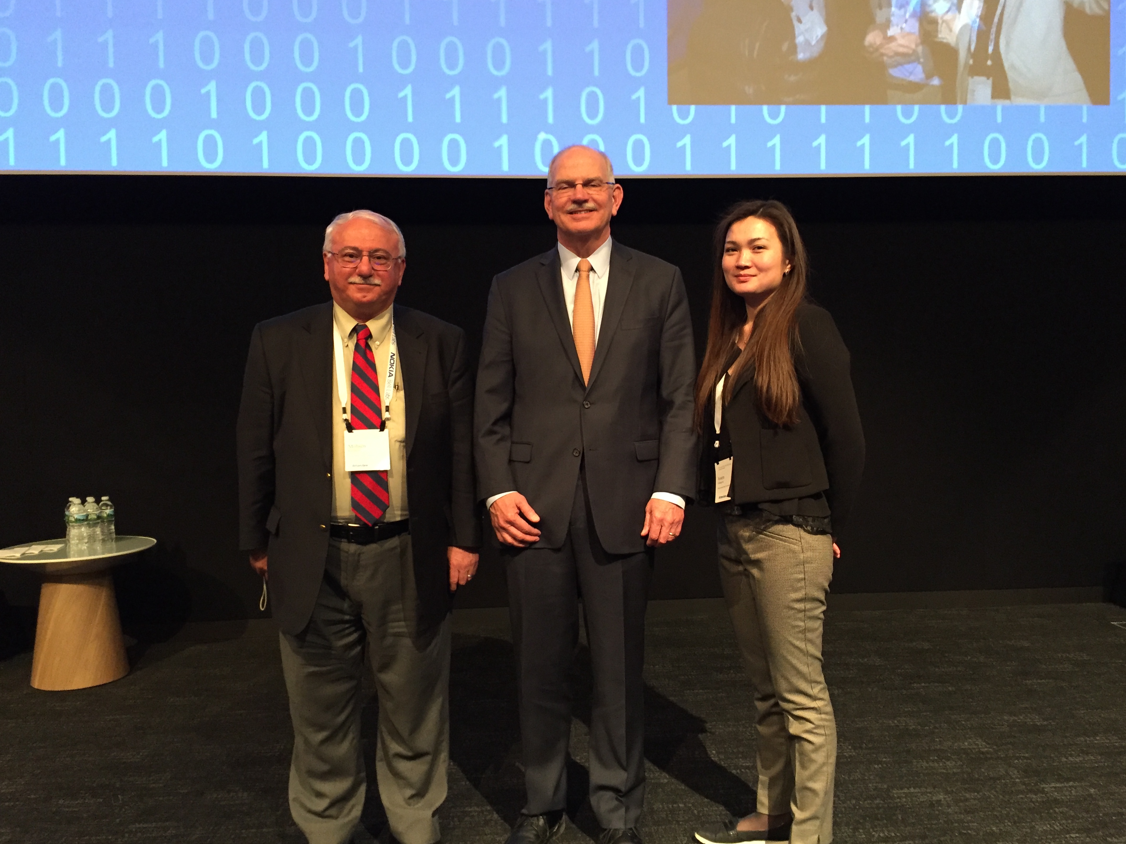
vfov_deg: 46.8
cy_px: 411
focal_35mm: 30
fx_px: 976
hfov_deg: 60.0
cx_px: 581
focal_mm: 4.15
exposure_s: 1/30
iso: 200
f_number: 2.2
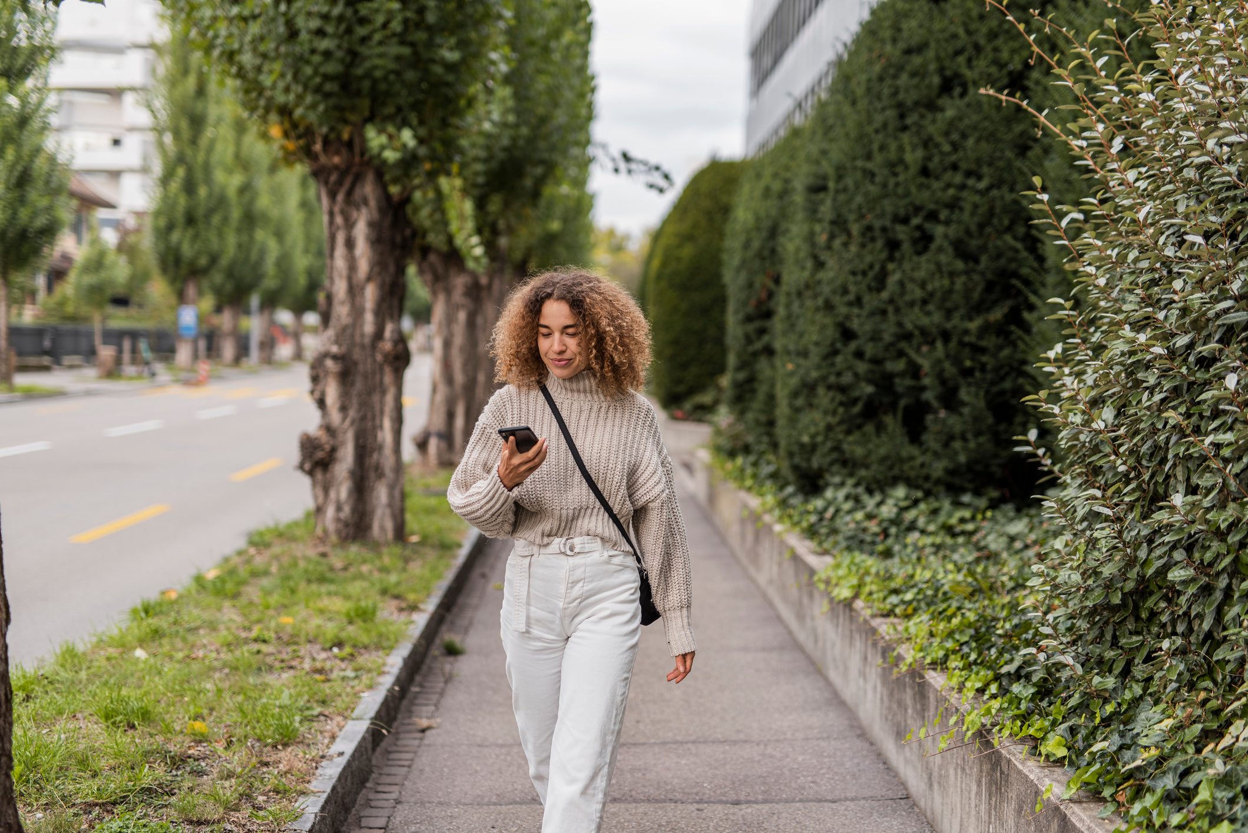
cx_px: 624
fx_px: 1734
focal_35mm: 50
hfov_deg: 39.6
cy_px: 416
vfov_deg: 27.0
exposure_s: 1/400
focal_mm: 50
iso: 100
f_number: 1.8
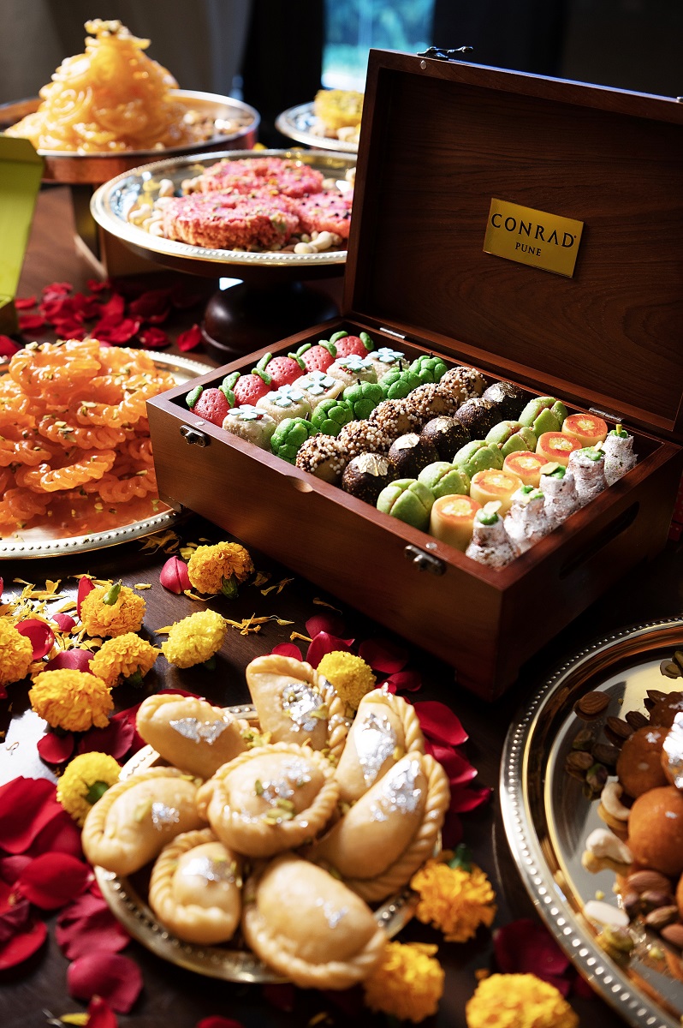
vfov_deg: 53.2
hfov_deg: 36.8
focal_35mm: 36
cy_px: 514
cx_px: 342
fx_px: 1026
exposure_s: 1/60
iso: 640
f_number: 4
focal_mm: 36
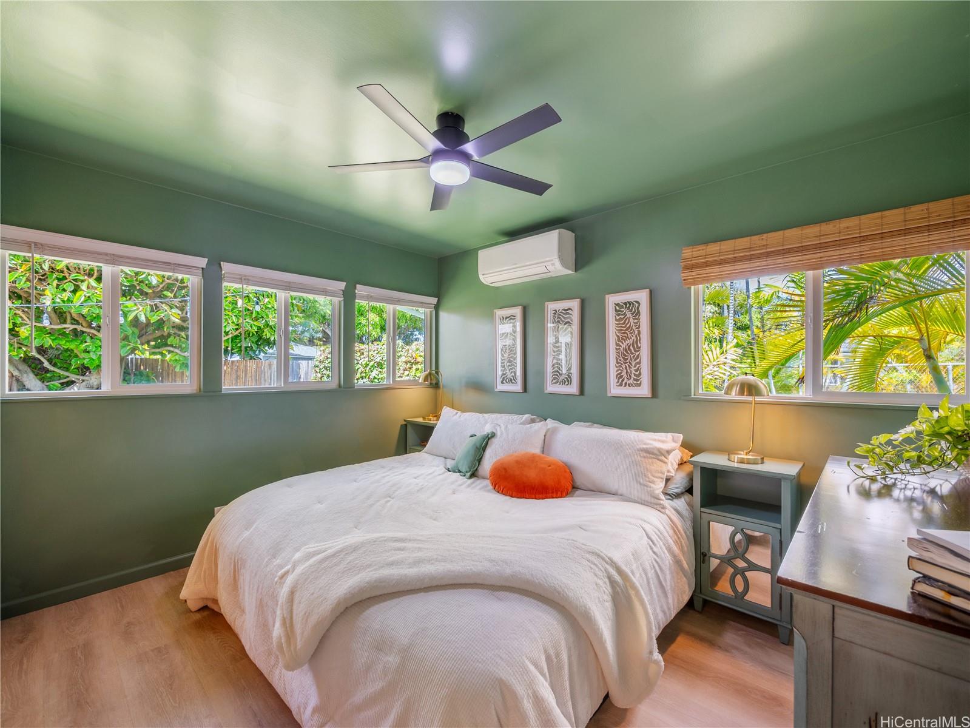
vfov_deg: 85.7
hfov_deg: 102.1
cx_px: 485
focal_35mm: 14
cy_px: 364
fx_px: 392
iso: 400
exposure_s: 1/400
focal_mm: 7
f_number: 4
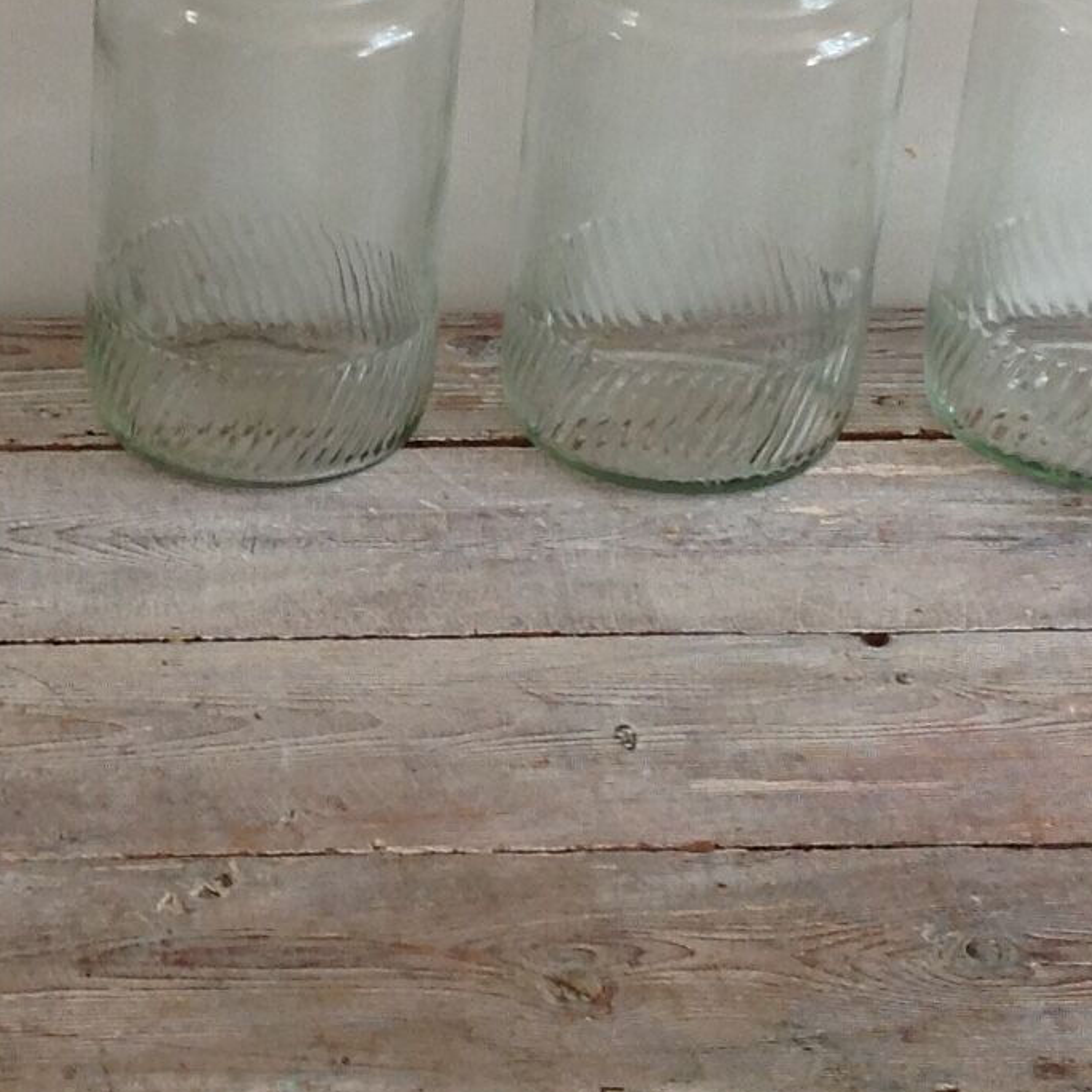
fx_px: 4176
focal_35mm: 117
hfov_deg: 14.7
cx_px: 11
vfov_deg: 14.9
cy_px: 514
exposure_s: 1/17
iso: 50
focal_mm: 4.28
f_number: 2.4
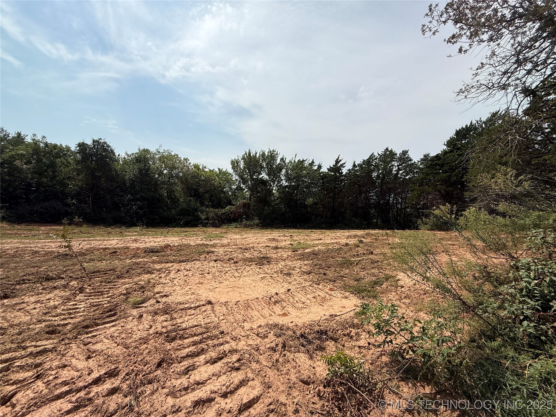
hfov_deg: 102.1
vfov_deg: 85.7
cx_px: 278
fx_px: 225
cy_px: 208
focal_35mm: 14
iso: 50
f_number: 2.2
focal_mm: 2.22
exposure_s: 1/2976
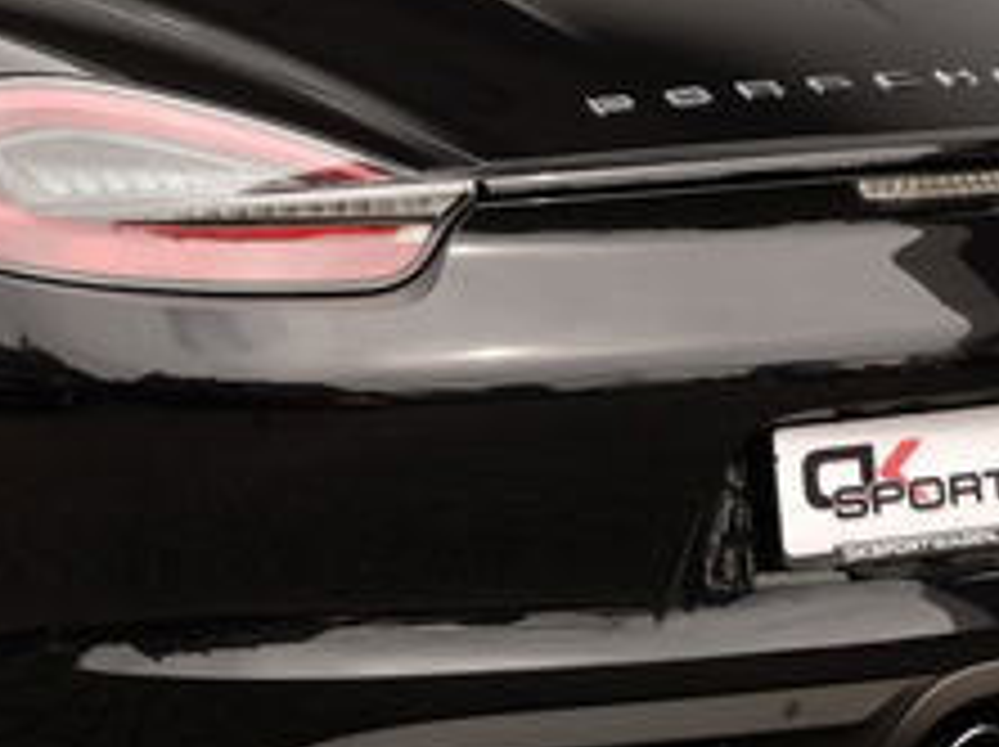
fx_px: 6429
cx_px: 36
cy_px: 45
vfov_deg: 6.6
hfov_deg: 8.8
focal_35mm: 223
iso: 200
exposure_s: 1/220
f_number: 5.6
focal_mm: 44.4
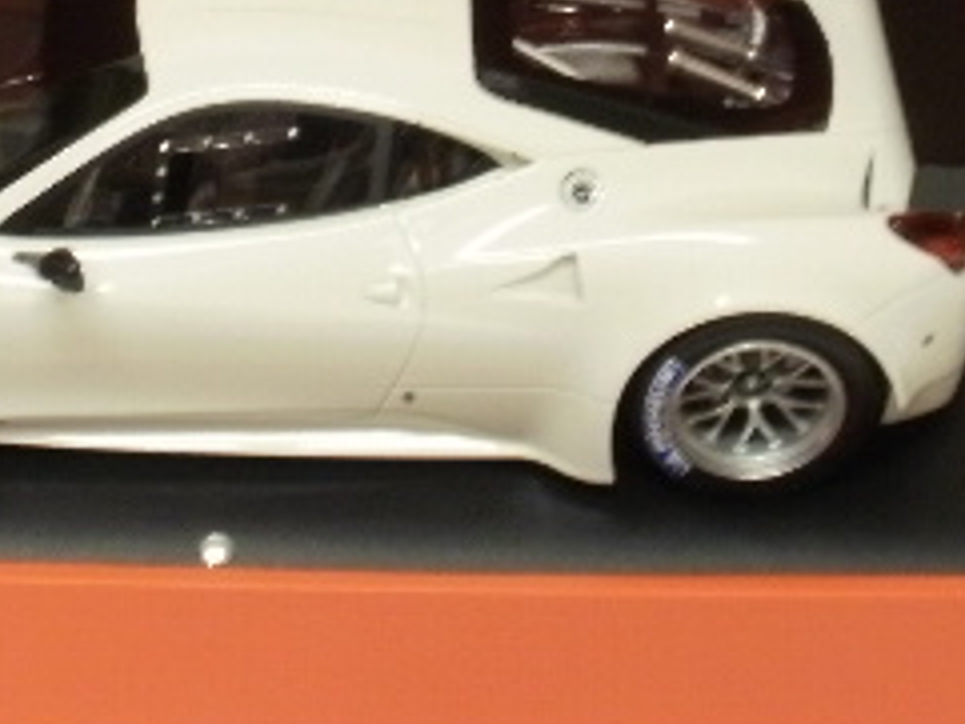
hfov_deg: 16.7
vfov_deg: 12.4
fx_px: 3263
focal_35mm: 117
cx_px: 204
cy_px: -116
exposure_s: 1/6
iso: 125
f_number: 4
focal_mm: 7.7
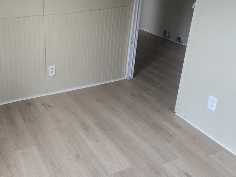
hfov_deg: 47.7
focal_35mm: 37
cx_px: 50
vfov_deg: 37.9
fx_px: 252
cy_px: 51
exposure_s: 1/120
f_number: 1.8
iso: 250
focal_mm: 5.4
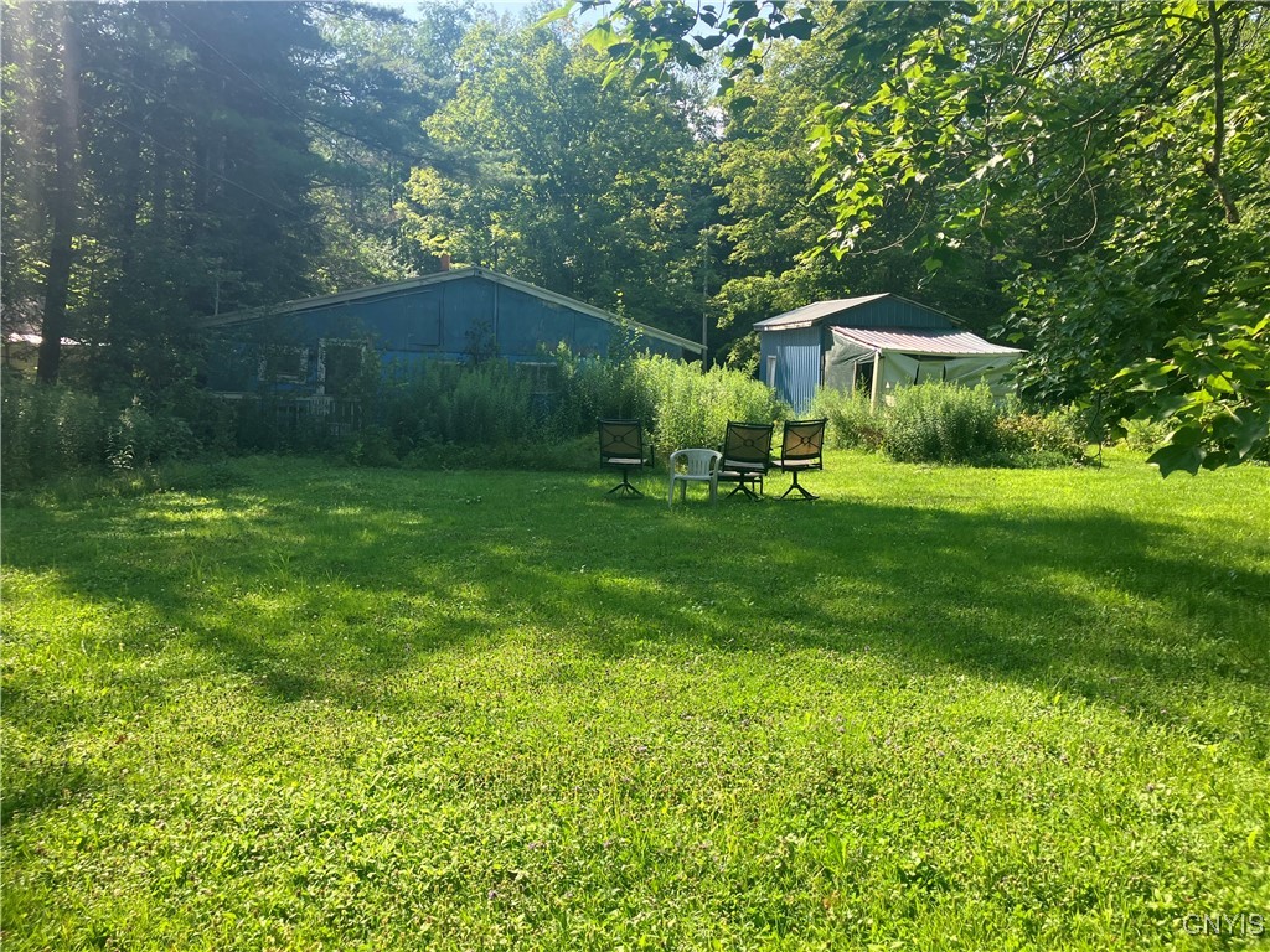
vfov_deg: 49.7
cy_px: 476
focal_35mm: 28
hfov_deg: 63.4
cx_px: 635
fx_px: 1027
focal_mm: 3.99
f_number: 1.8
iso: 32
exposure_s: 1/540
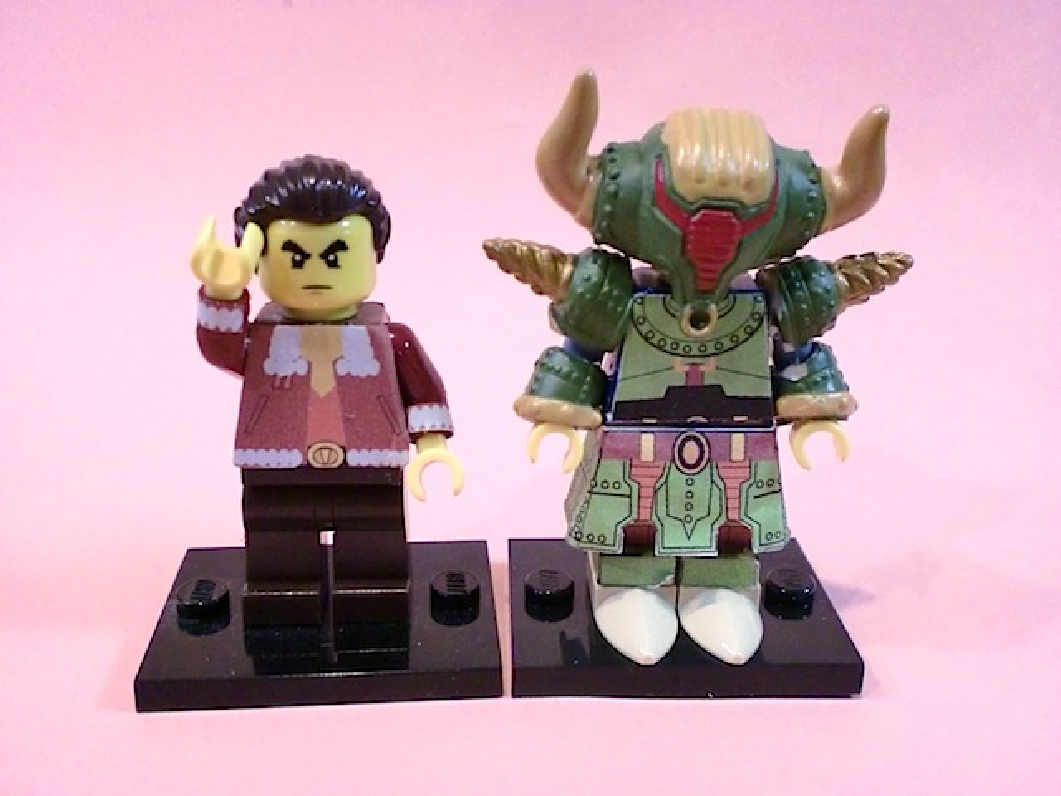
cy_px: 398
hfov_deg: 52.6
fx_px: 1073
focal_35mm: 35
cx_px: 530
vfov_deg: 40.7
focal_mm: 6.3
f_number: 3.1
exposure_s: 1/30
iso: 400
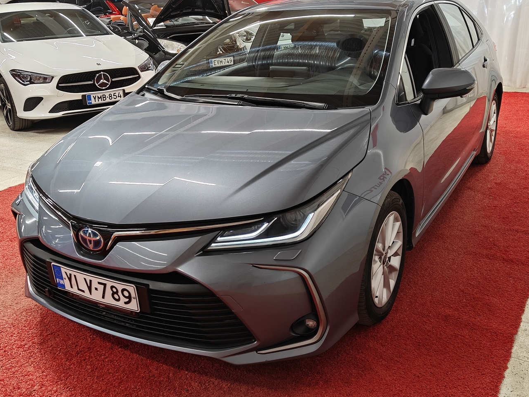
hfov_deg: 50.1
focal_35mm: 37
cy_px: 201
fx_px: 565
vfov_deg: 38.7
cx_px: 267
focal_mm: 5.59
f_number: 1.8
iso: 100
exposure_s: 1/100
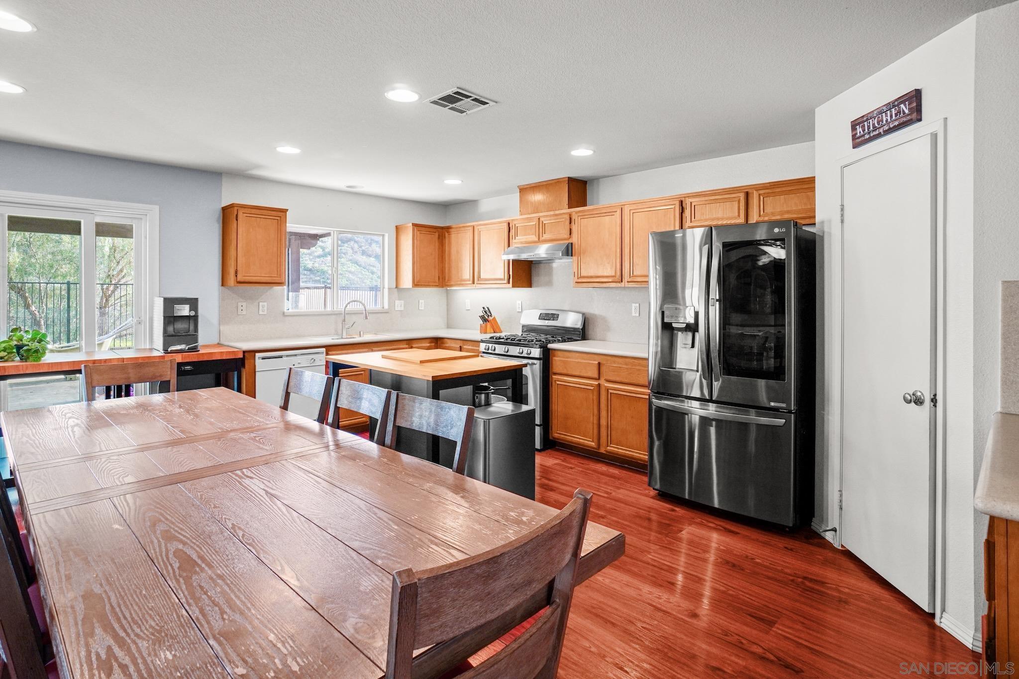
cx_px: 510
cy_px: 340
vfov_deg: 72.0
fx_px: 467
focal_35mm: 16
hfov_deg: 95.0
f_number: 8
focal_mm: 11
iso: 400
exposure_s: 1/4
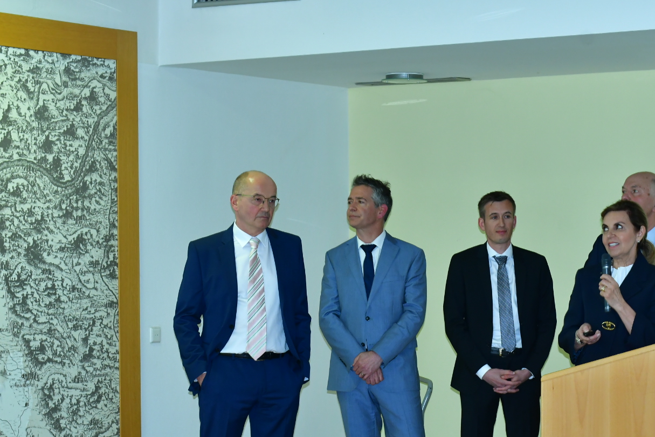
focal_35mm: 100
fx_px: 1819
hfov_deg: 20.3
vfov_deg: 13.7
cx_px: 430
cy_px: 272
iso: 1100
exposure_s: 1/30
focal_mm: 50
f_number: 7.1
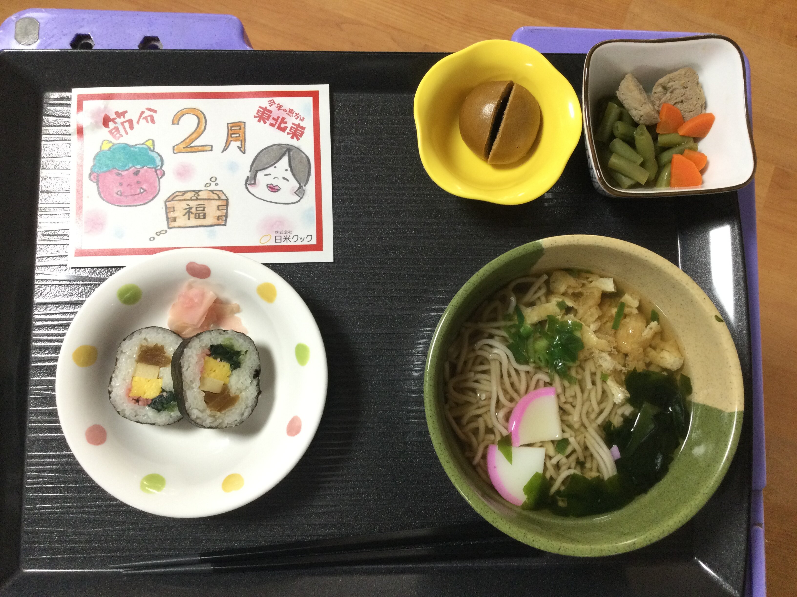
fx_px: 714
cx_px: 398
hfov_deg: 58.4
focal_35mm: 31
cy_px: 298
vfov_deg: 45.4
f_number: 2.4
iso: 100
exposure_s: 1/30
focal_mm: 3.3
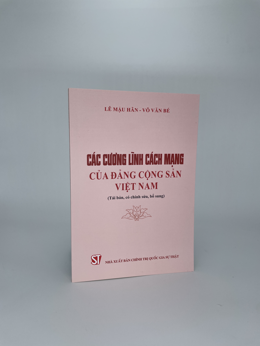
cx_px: 130
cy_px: 173
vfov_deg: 67.3
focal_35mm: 26
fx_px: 260
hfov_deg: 53.1
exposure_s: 1/2174
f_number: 1.6
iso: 32
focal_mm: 4.2
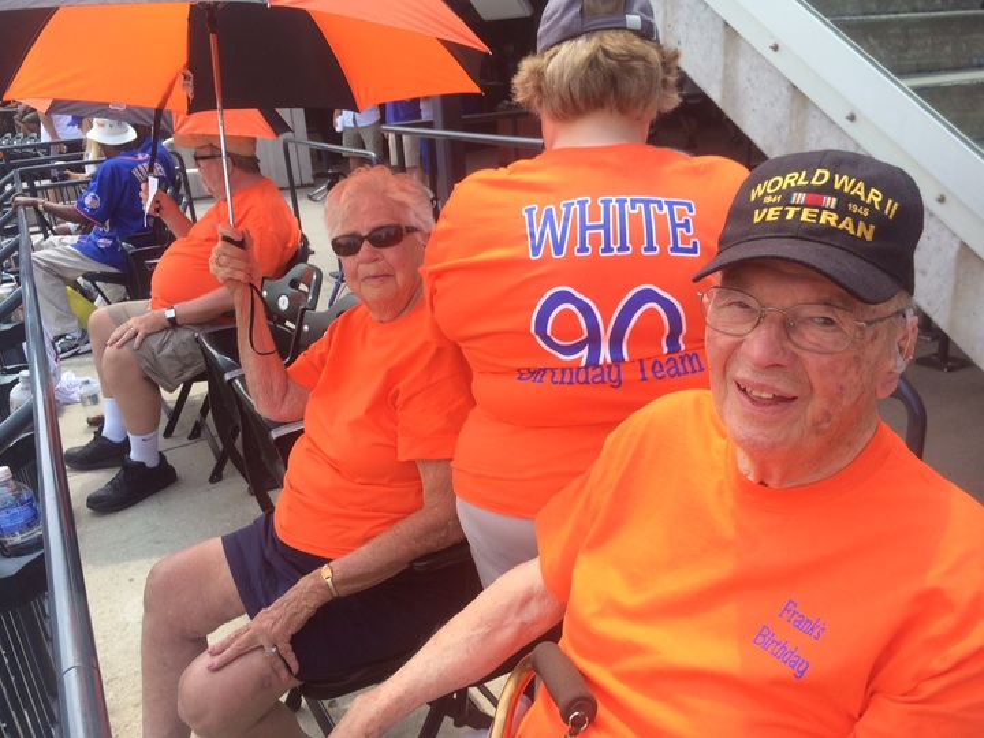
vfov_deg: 48.2
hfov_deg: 61.7
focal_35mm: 29
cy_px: 369
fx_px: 824
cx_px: 492
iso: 32
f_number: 2.2
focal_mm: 4.15
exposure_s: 1/547
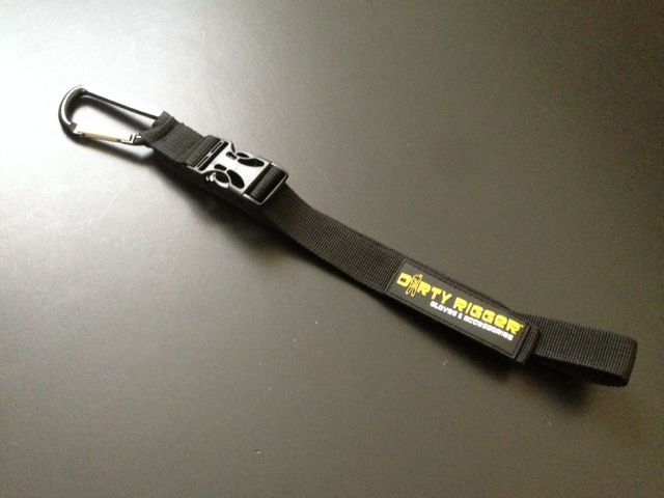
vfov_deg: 42.9
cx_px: 332
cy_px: 249
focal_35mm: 33
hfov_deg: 55.4
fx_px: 633
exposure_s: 1/15
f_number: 2.4
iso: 640
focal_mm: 4.12
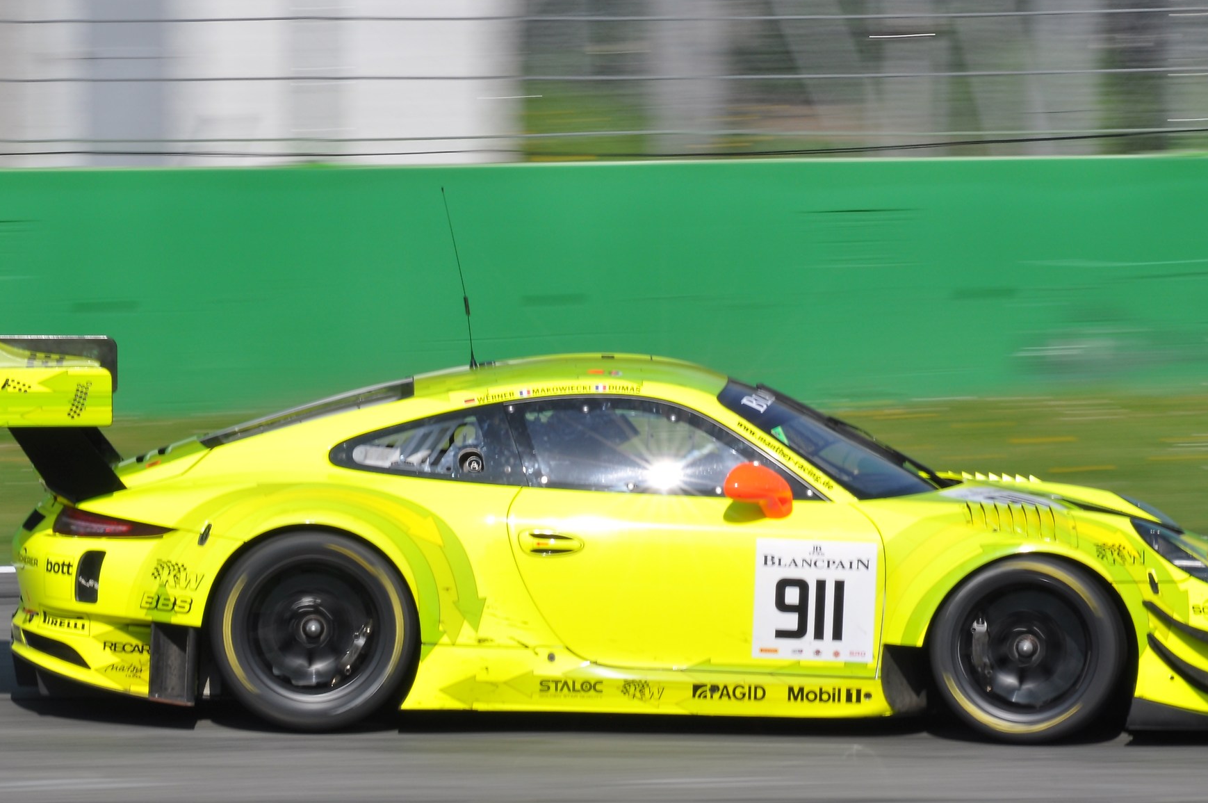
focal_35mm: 497
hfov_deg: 4.2
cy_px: 492
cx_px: 539
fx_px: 16660
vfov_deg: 2.8
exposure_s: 1/100
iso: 200
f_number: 20
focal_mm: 240
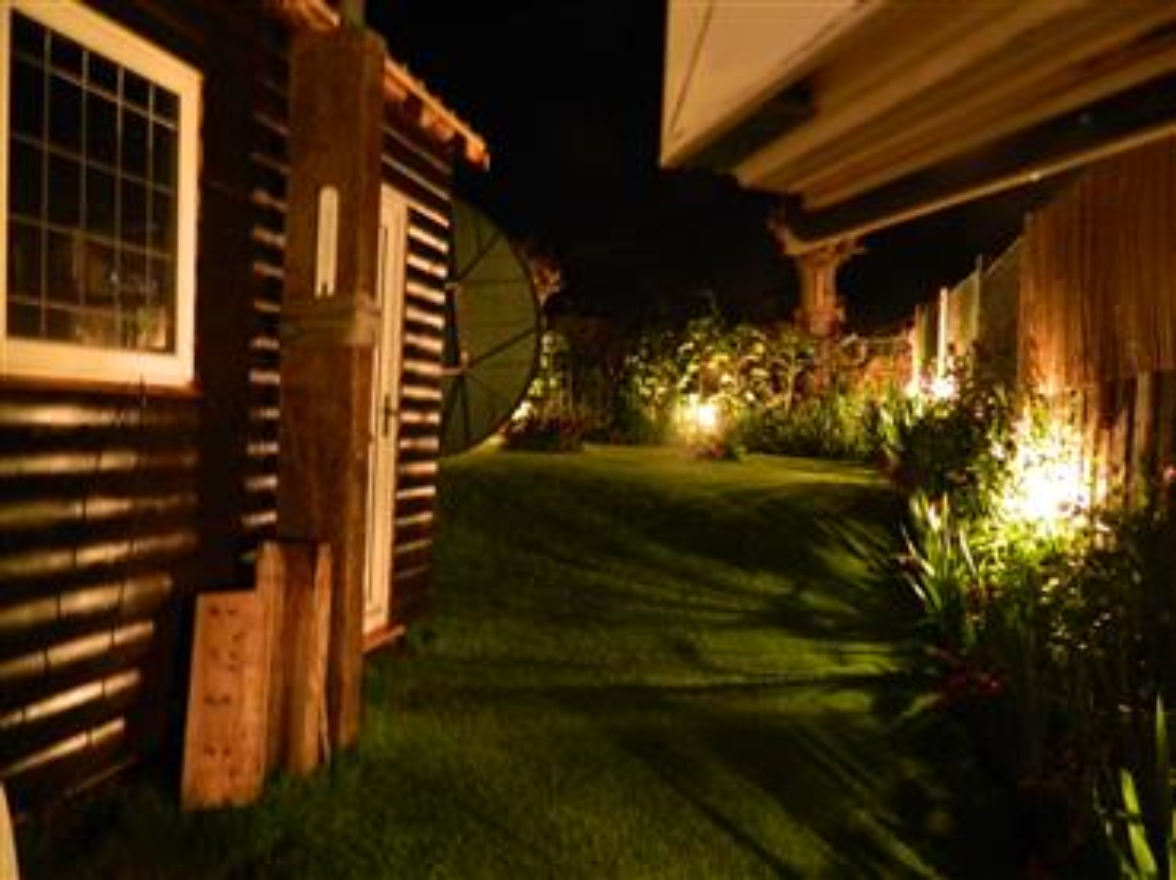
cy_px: 440
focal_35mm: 25
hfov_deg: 69.4
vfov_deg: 54.8
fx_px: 849
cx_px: 588
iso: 800
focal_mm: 4.5
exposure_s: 1
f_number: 3.1
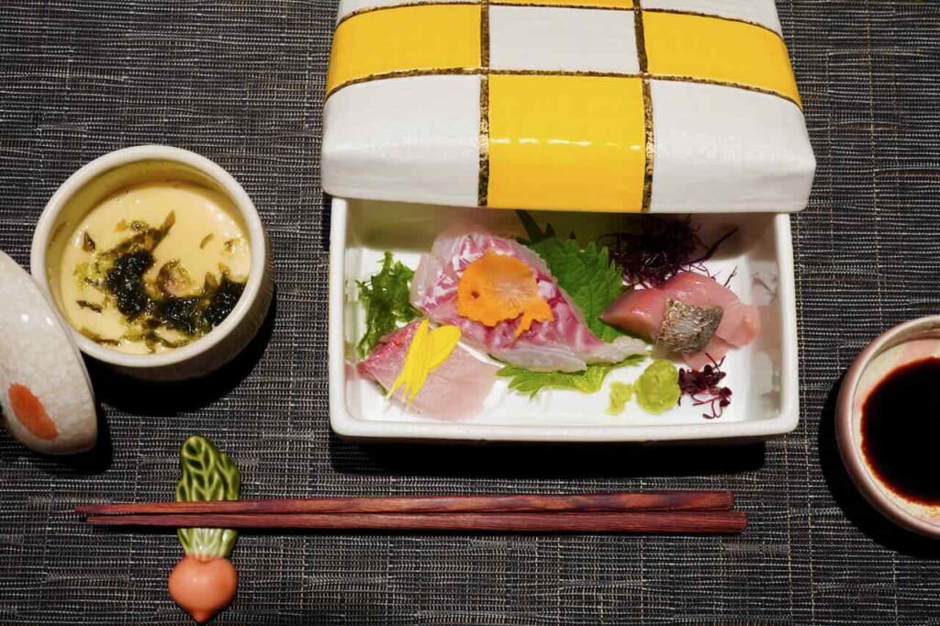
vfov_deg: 27.2
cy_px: 313
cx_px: 470
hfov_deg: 40.0
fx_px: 1292
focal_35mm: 50
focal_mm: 33
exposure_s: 1/5
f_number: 9
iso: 100
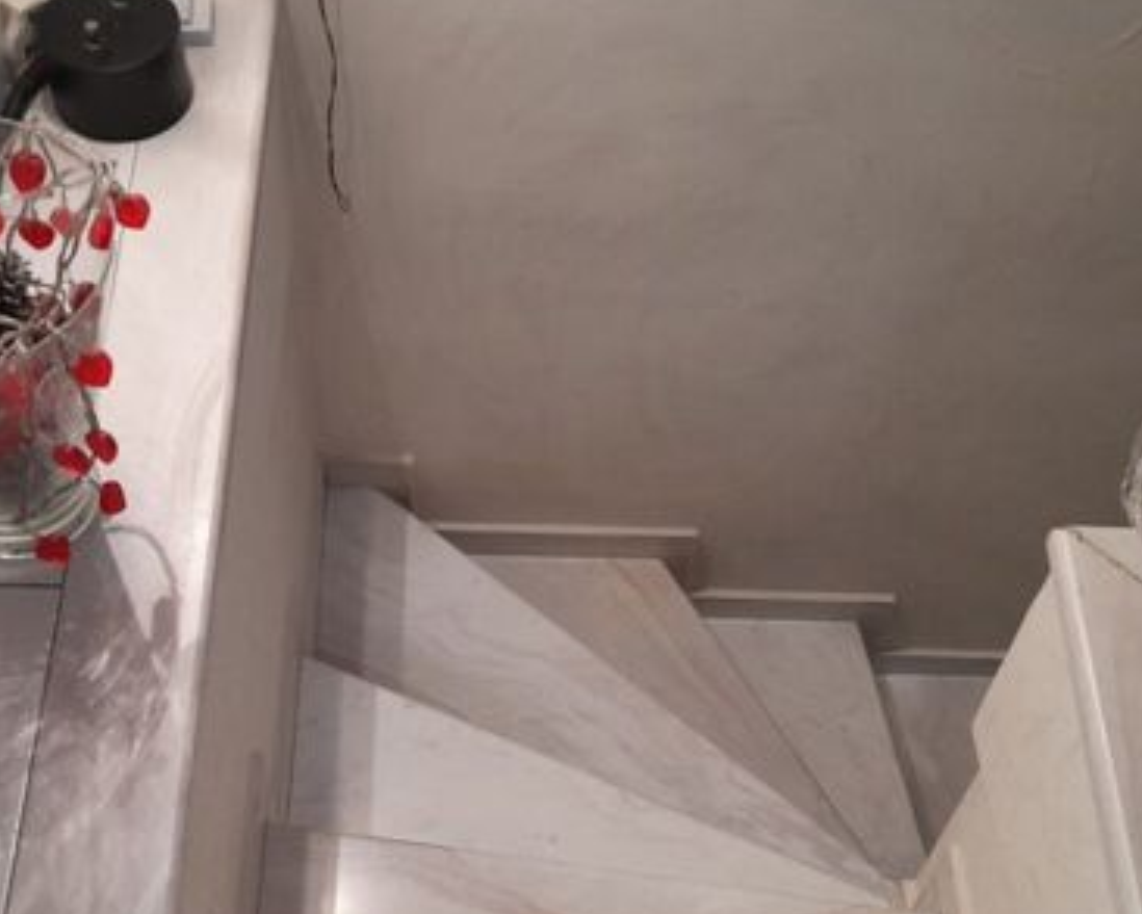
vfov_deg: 31.8
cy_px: 633
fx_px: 1589
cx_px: 470
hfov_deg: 39.4
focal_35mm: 47
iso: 250
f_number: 2
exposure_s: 1/50
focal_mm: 4.6
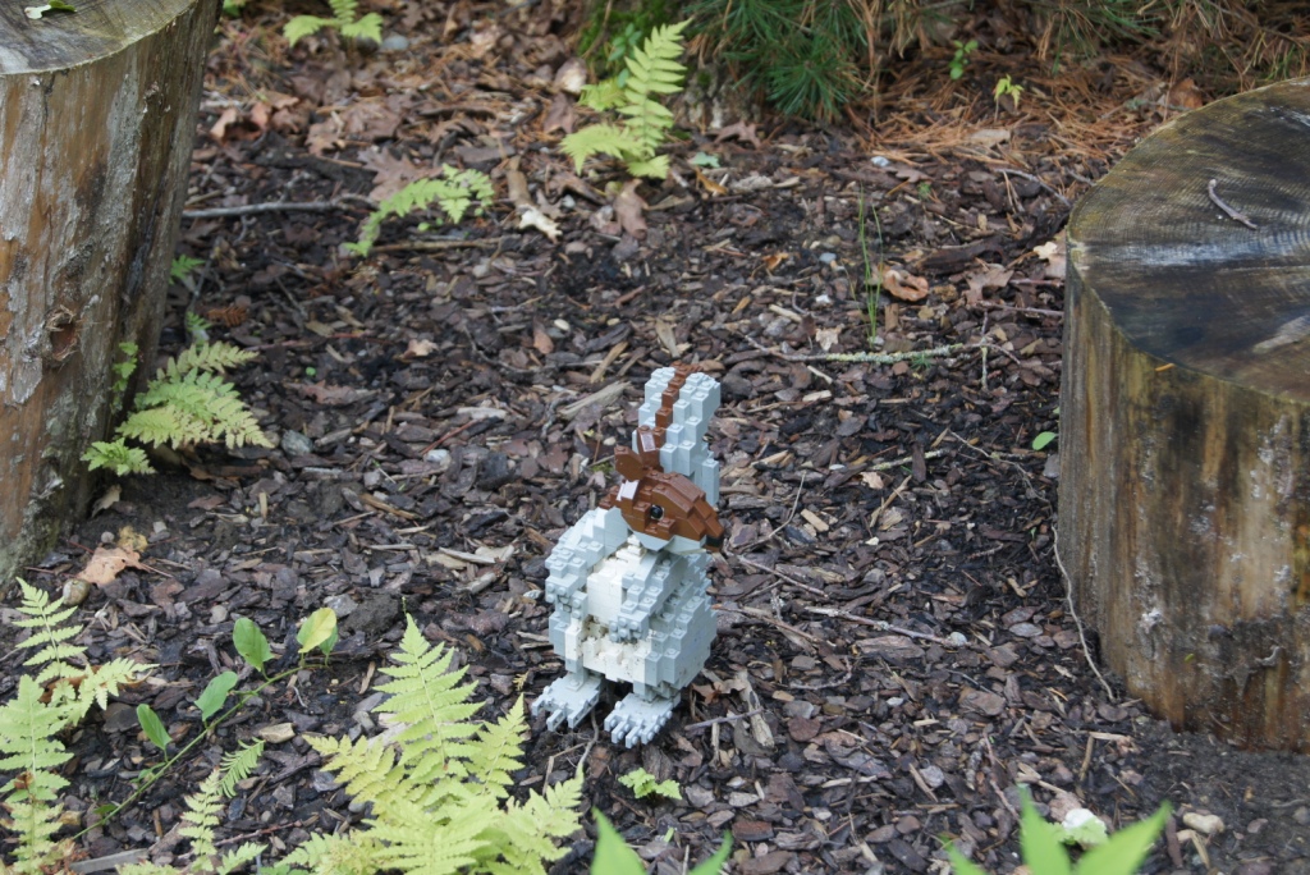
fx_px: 2731
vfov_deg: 18.2
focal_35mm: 75
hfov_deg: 27.0
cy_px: 438
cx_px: 655
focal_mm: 50
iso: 400
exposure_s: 1/80
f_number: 5.6
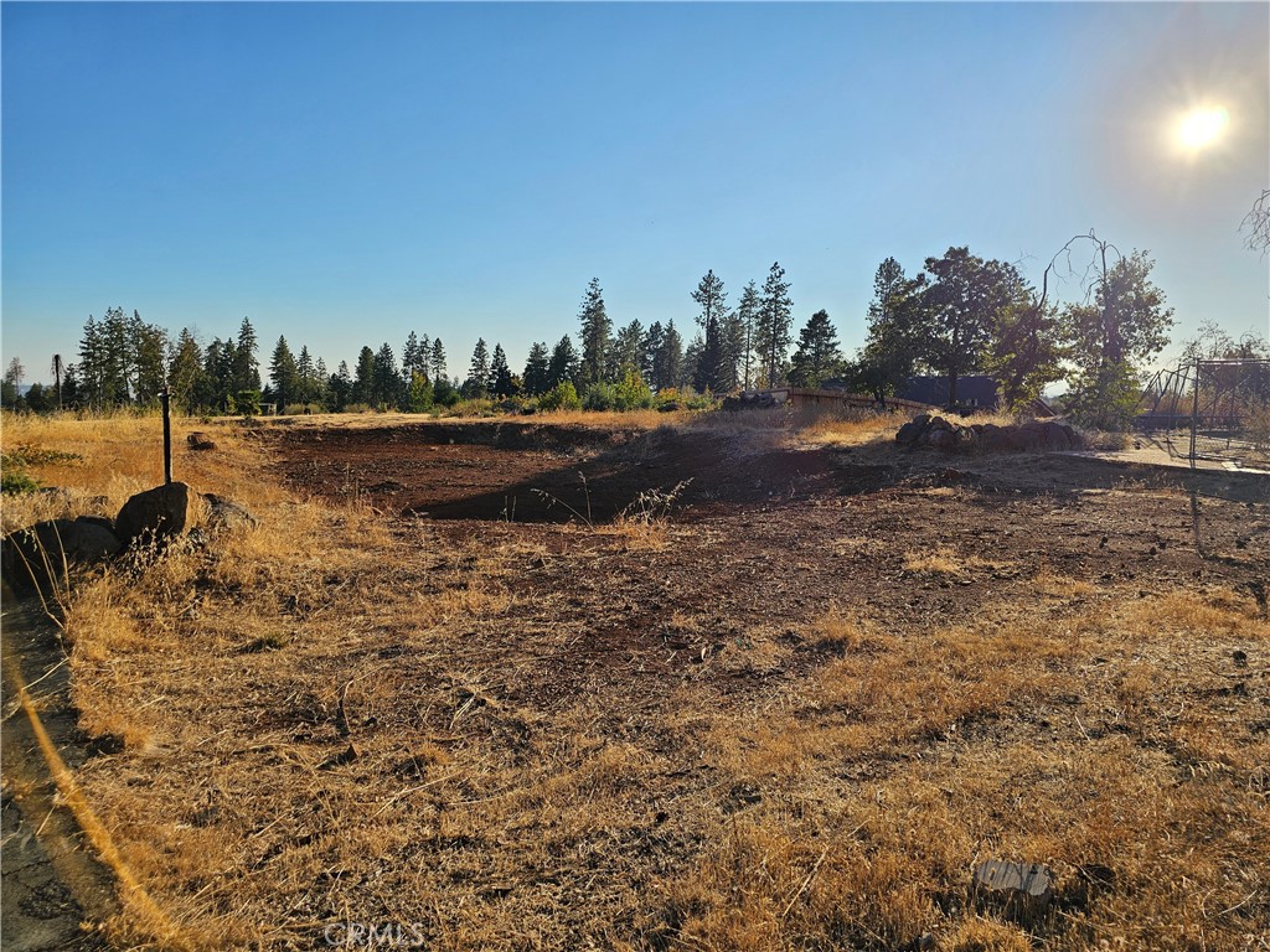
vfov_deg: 58.9
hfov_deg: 73.9
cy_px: 476
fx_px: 844
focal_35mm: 23
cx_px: 635
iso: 10
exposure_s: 1/1024
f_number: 1.7
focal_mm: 6.3
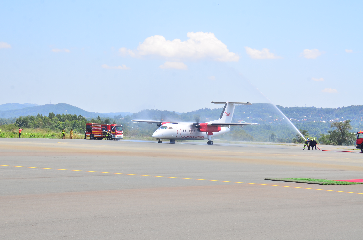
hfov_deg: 24.2
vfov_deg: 16.2
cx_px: 182
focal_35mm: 84
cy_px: 120
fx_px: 845
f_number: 9
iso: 100
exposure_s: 1/100
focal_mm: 56
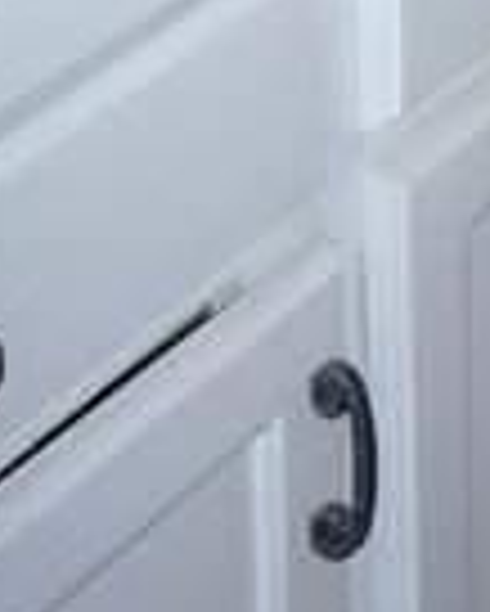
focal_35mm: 165
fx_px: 2988
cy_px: -662
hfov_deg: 8.4
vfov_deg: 10.6
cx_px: 1263
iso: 100
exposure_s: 1/30
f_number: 3.3
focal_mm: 5.2
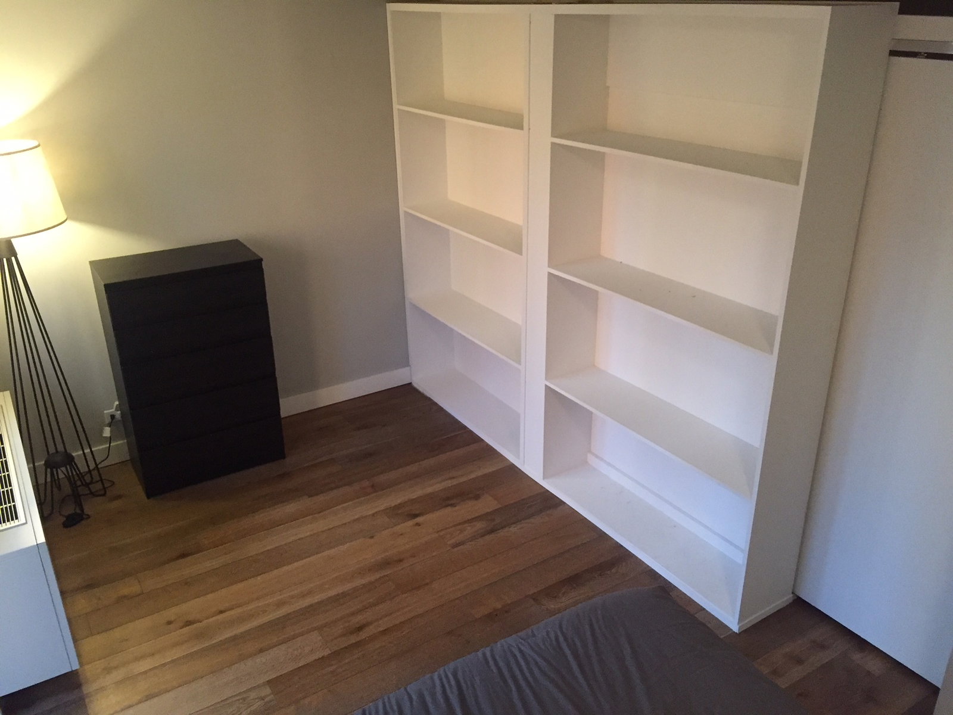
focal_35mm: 29
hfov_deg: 61.7
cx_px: 476
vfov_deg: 48.2
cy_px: 358
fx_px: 798
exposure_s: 1/30
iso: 250
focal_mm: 4.15
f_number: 2.2
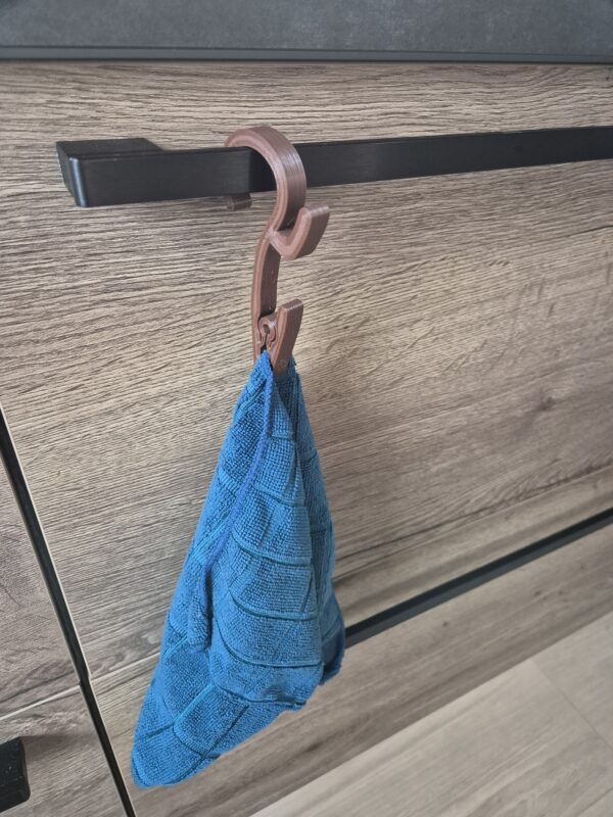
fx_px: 543
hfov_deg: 58.9
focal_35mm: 23
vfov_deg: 73.9
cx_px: 306
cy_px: 408
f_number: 1.8
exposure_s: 1/100
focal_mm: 5.4
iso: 1000
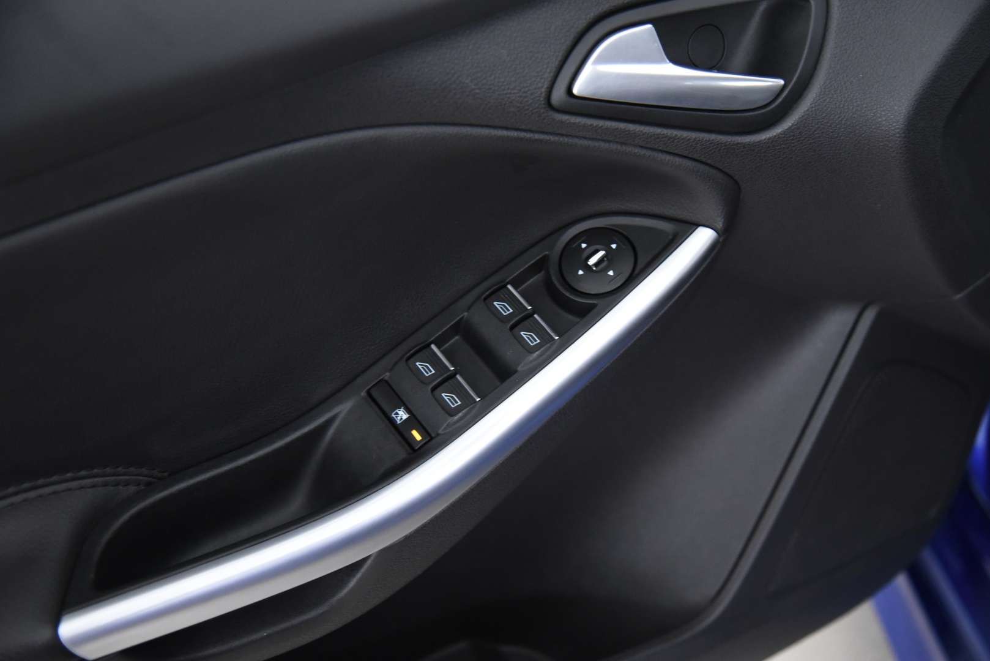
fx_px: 1375
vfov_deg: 27.0
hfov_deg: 39.6
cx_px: 495
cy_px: 330
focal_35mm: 50
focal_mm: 50
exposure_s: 1/30
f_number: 4
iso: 4000
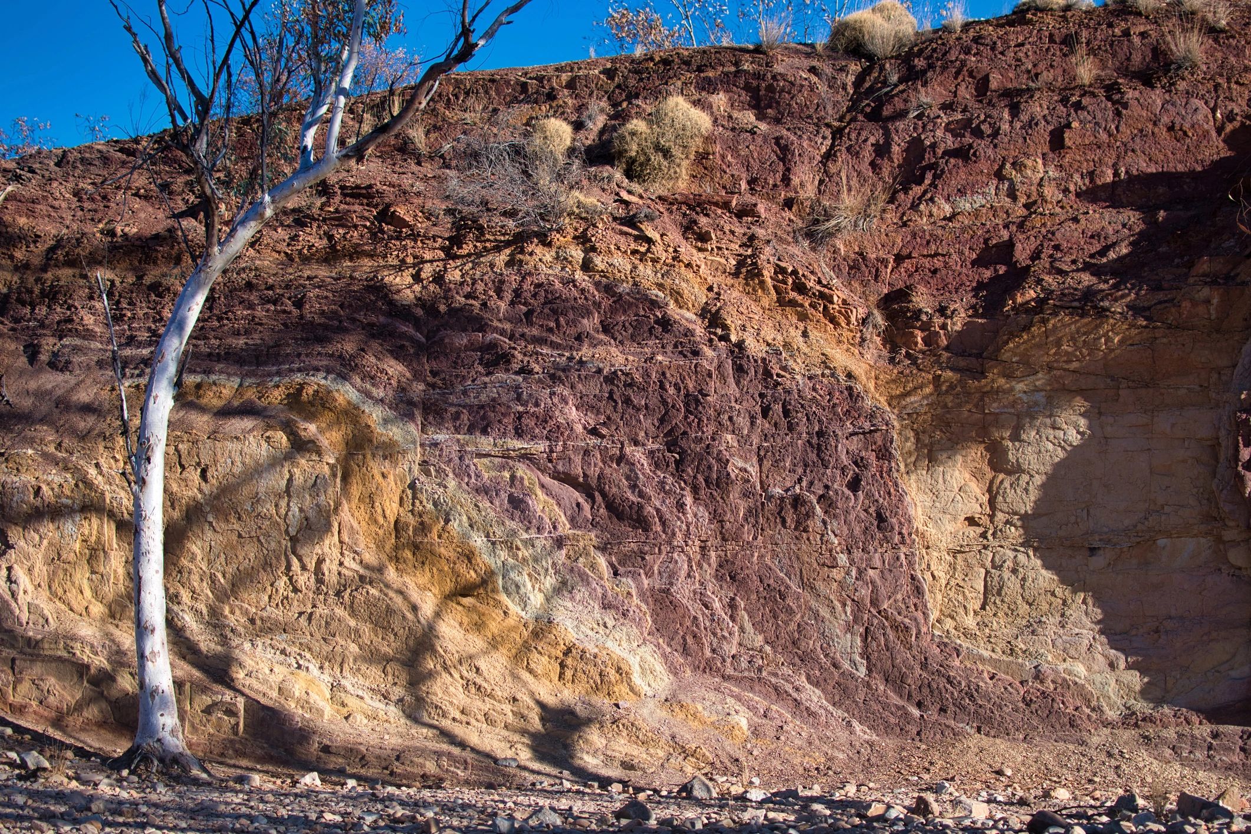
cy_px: 417
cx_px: 626
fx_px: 1807
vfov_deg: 26.0
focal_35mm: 52
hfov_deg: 38.2
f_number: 2.2
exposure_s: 1/3200
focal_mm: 35
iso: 160
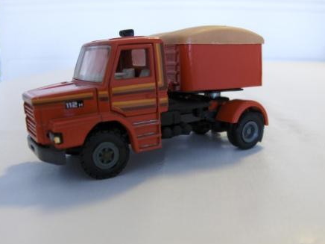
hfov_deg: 51.4
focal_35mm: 36
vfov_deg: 39.7
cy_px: 124
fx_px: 338
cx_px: 162
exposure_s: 1/39.1
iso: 200
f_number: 2.8
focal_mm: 7.5
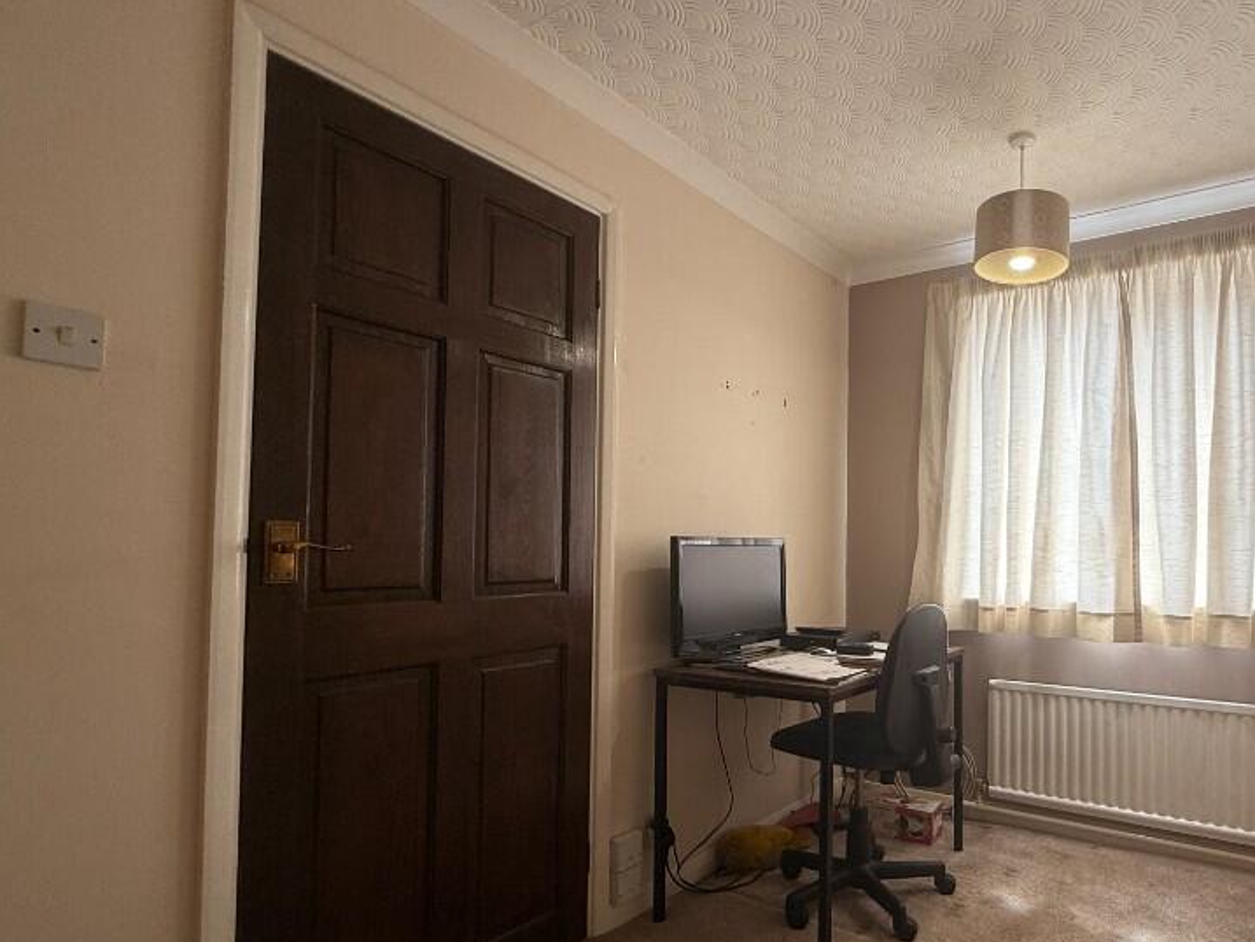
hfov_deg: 78.3
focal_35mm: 20
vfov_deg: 65.7
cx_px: 866
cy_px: 531
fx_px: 725
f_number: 2.2
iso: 40
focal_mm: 2.22
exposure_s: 1/99
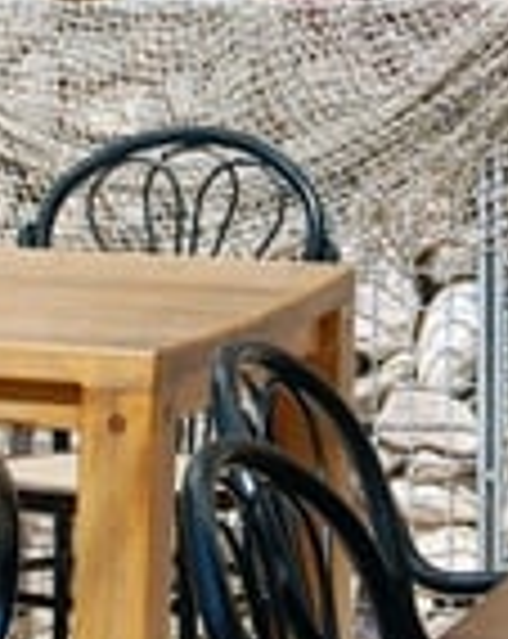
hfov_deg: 7.4
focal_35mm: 208
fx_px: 3922
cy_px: 137
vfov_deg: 9.3
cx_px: 369
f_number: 9
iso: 200
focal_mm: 42
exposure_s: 1/320
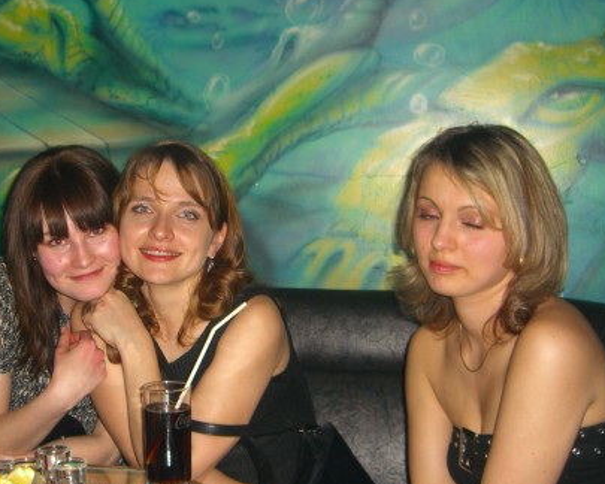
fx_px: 985
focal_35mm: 55
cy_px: 269
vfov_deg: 27.6
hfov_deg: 33.8
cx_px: 199
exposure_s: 1/60
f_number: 2.8
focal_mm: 7.9
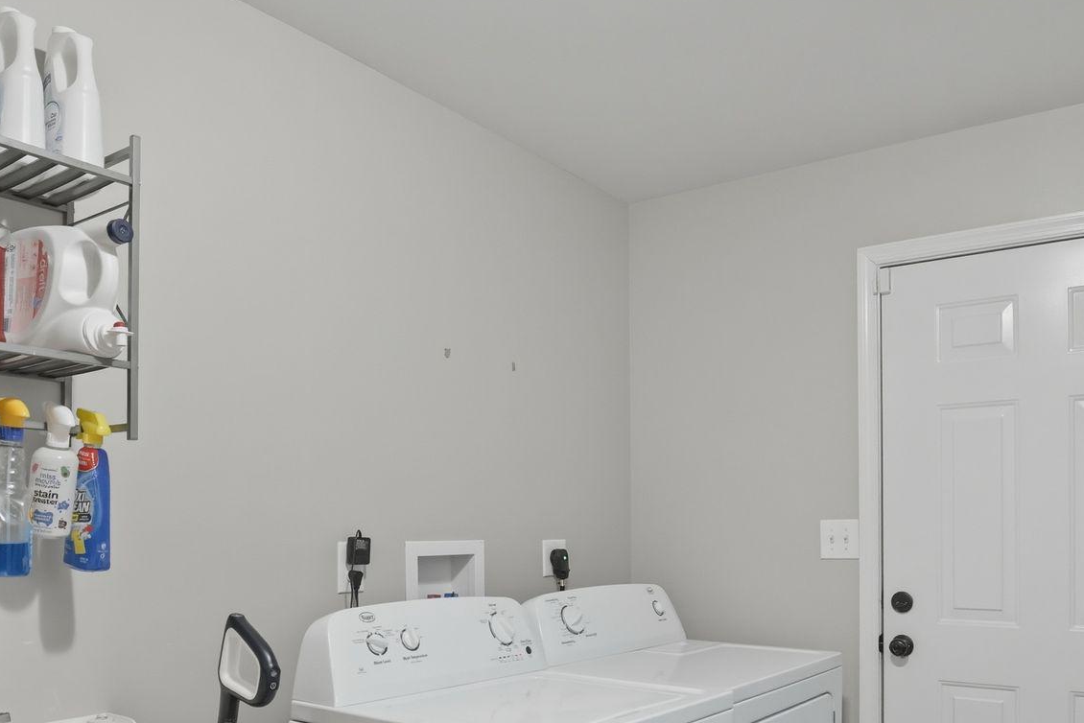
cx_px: 604
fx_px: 873
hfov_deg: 63.5
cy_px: 534
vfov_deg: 43.7
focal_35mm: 29
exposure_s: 1/50
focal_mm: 16
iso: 1250
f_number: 5
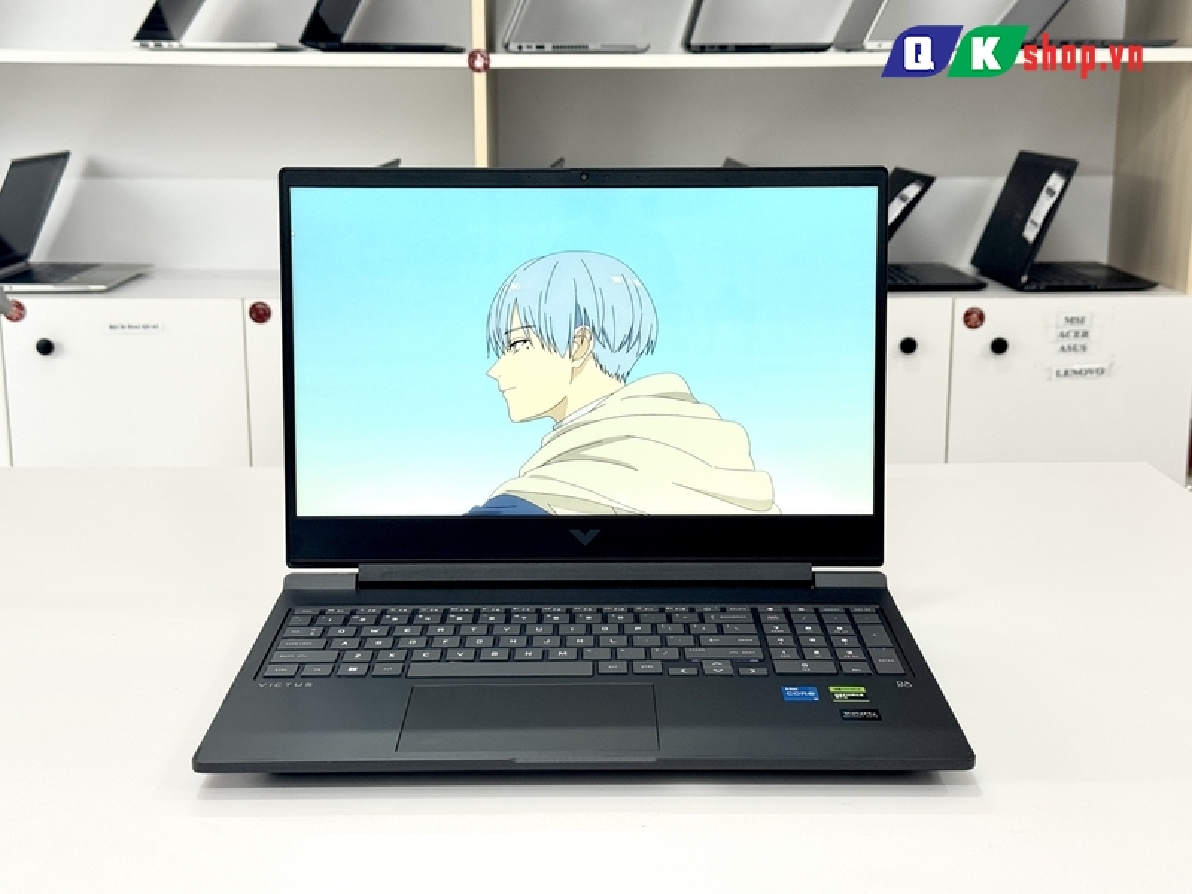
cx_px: 596
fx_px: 1653
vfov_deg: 30.3
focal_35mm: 48
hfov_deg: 39.7
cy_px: 447
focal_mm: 6.76
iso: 64
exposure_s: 1/121
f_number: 1.78
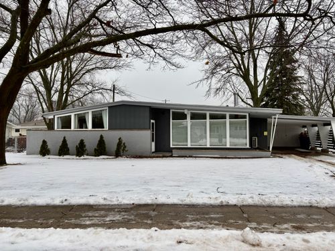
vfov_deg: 53.1
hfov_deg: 67.3
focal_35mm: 26
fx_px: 252
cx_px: 168
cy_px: 126
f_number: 1.6
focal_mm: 5.96
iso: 40
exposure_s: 1/236
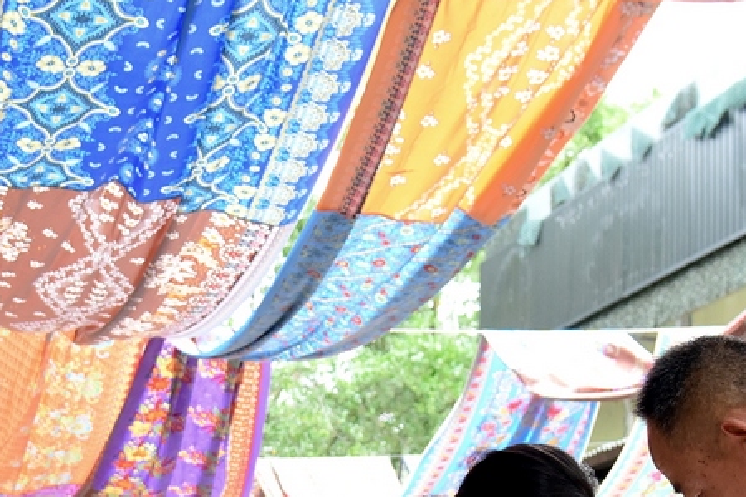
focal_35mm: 80
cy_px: 402
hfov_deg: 25.3
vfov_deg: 16.9
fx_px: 1658
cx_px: 269
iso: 2000
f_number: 4
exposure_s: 1/400
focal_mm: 30
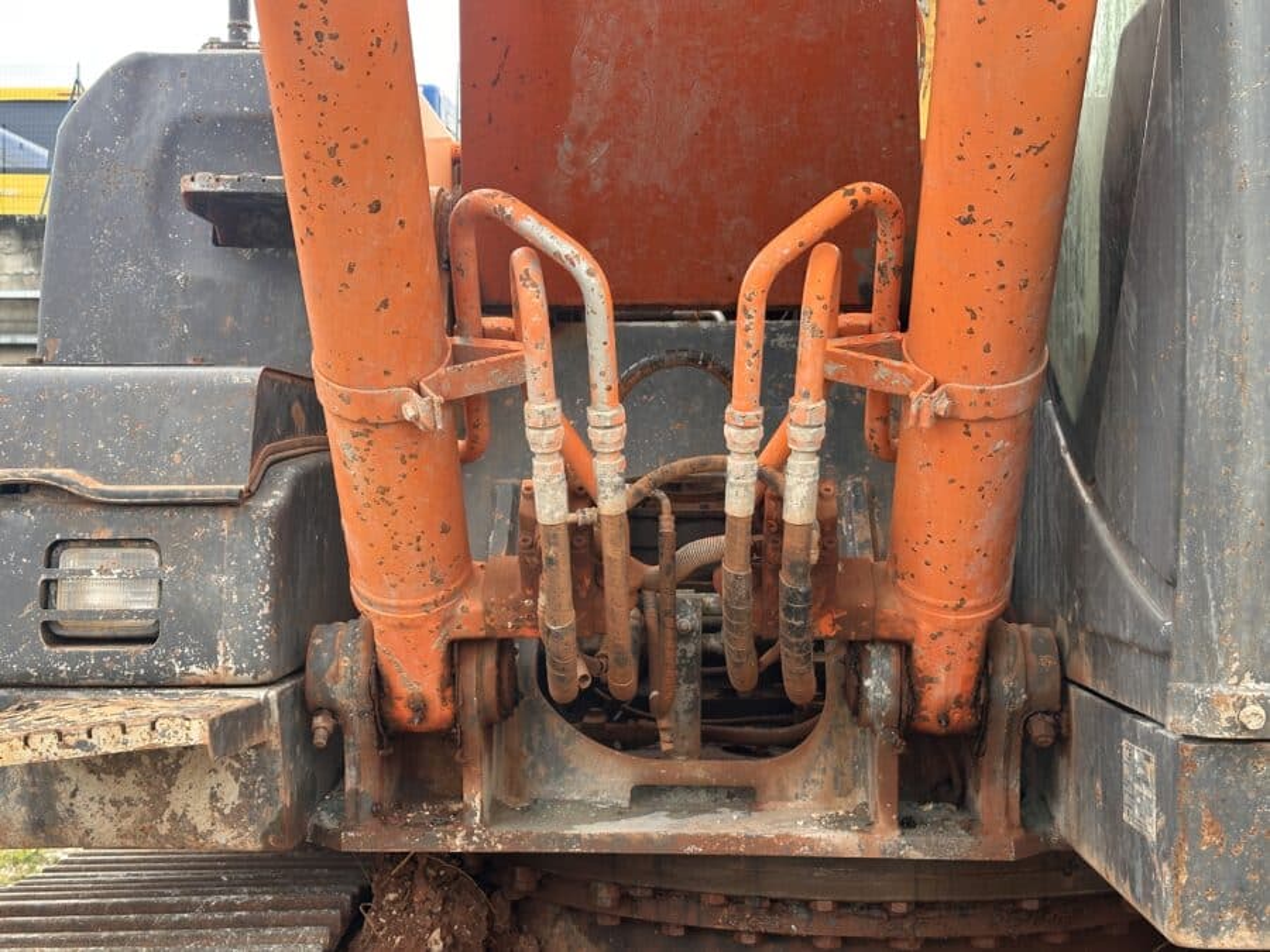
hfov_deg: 39.7
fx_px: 1761
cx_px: 635
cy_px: 476
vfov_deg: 30.3
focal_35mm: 48
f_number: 1.78
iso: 50
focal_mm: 6.86
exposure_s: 1/168
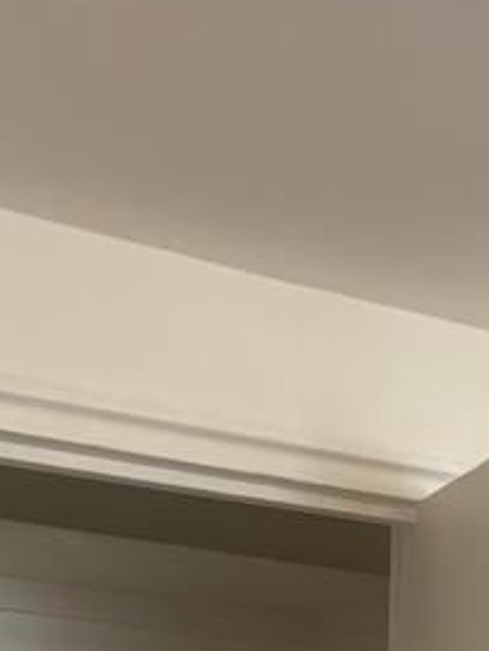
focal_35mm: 104
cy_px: 1230
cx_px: 238
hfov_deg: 14.3
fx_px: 1956
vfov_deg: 15.7
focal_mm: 5.96
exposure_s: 1/120
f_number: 1.6
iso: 100
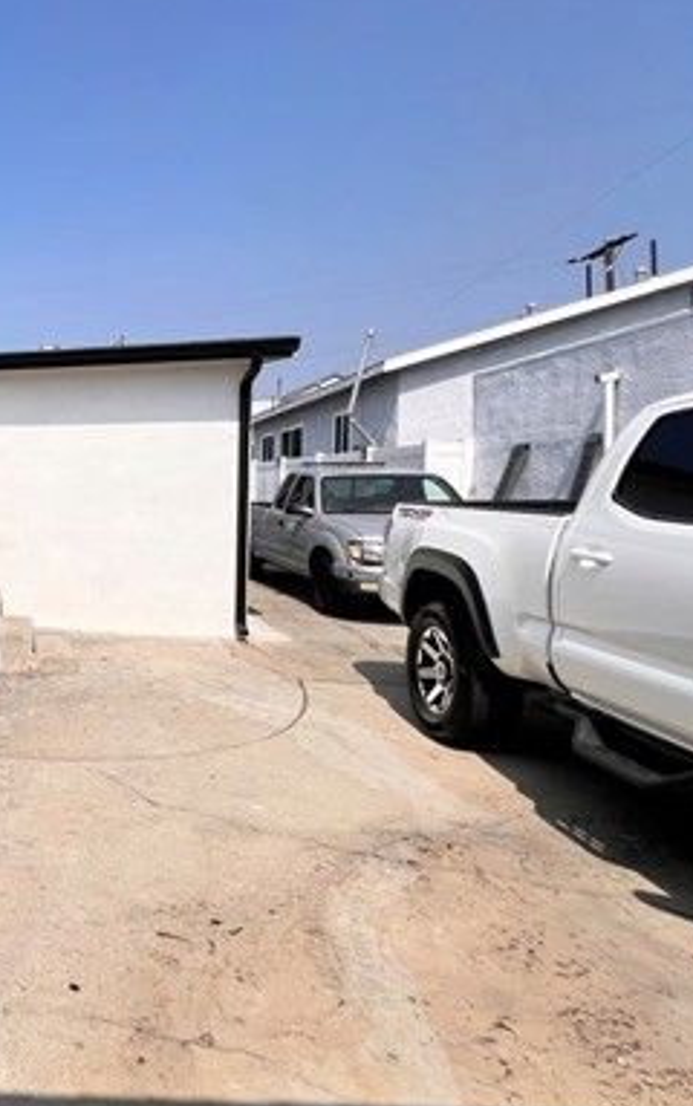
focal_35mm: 23
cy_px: 534
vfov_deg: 77.1
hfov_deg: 36.4
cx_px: -193
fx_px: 694
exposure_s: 1/3125
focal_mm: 1.57
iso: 32
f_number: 1.8
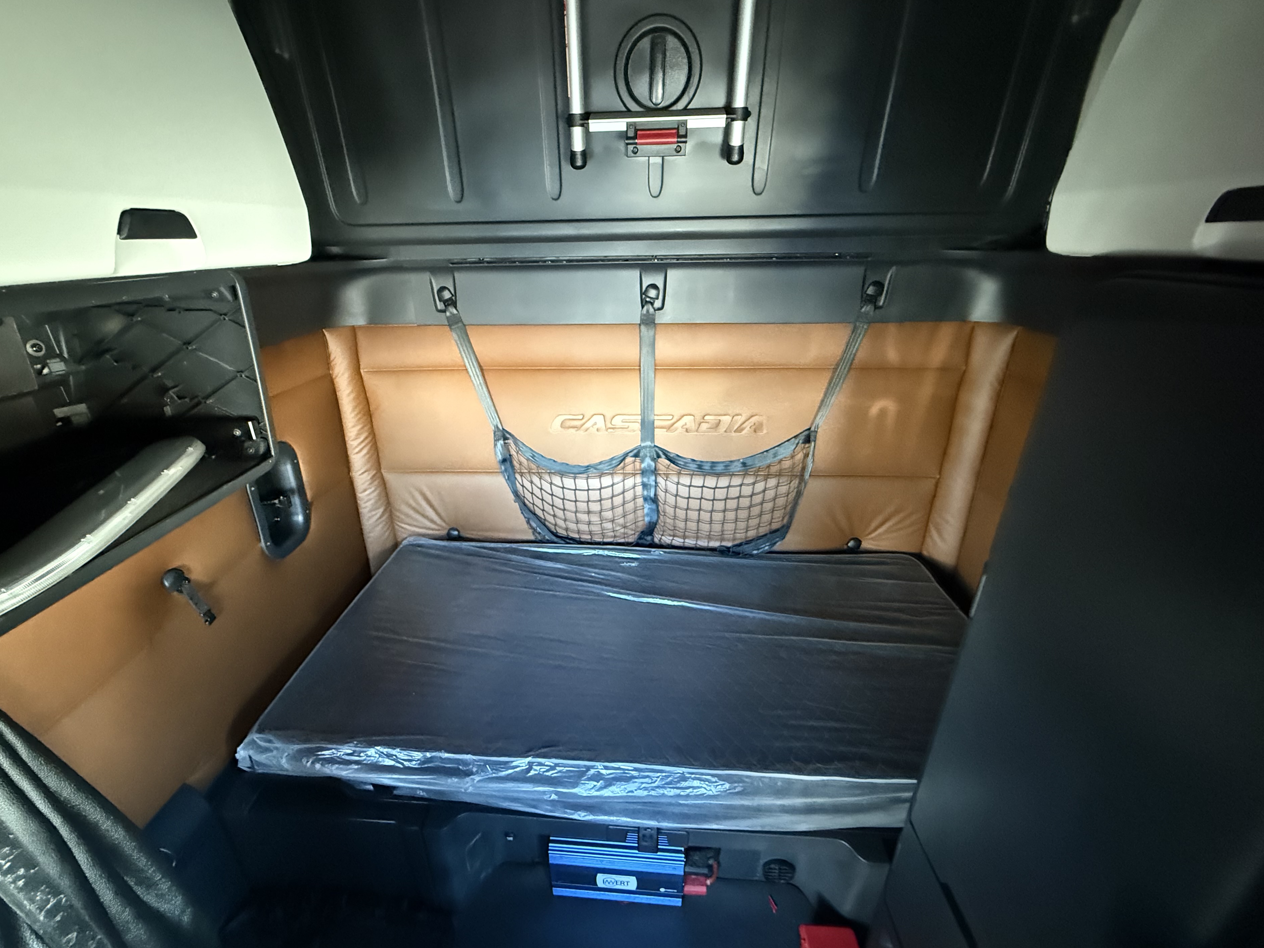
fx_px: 548
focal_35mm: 15
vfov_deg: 81.7
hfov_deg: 98.1
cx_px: 610
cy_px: 479
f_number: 2.2
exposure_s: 1/44
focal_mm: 2.22
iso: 1250
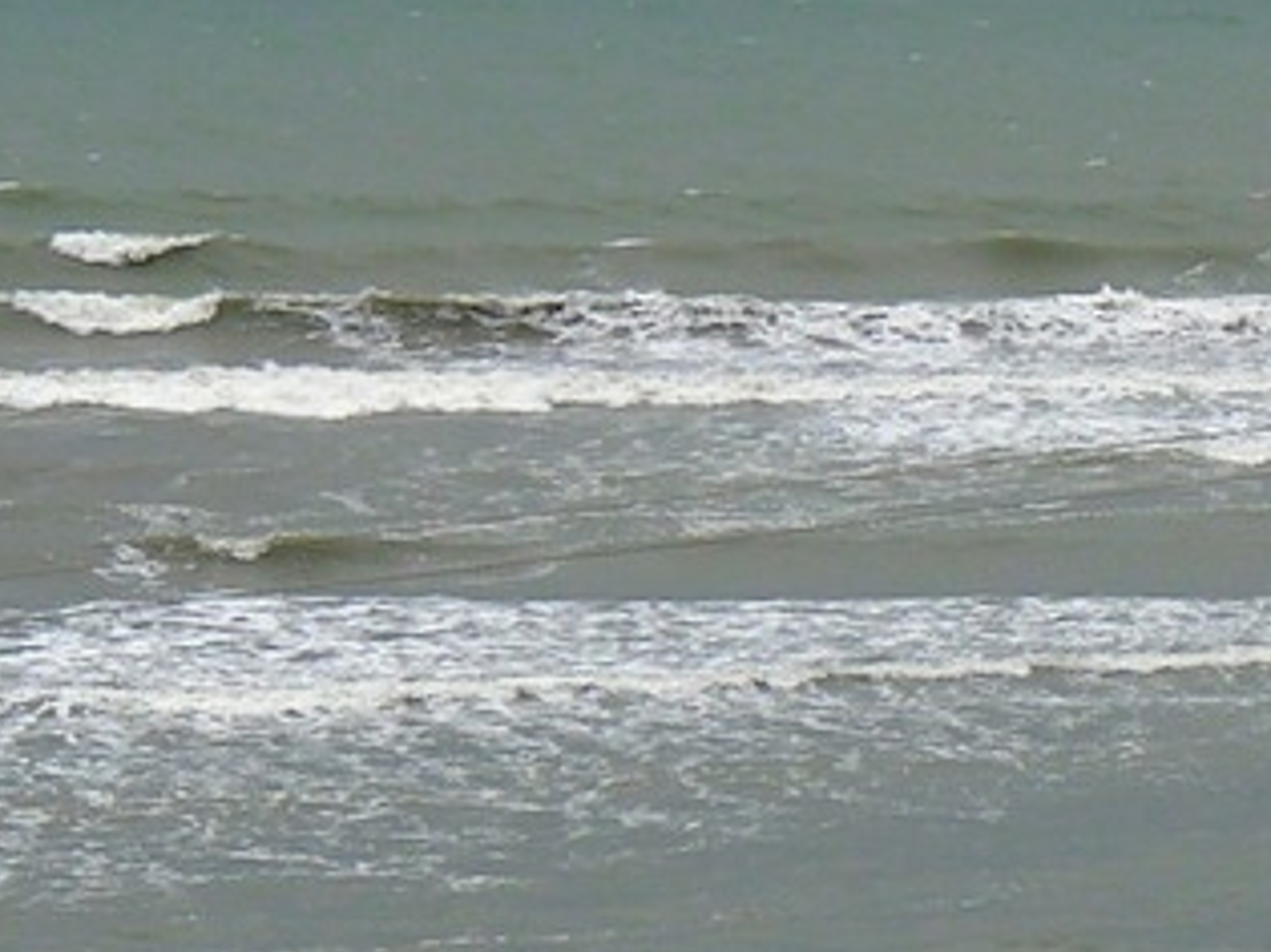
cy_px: 339
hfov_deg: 4.9
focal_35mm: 398
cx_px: 2312
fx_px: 14608
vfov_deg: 3.7
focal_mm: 17.4
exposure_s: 1/320
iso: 100
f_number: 5.6
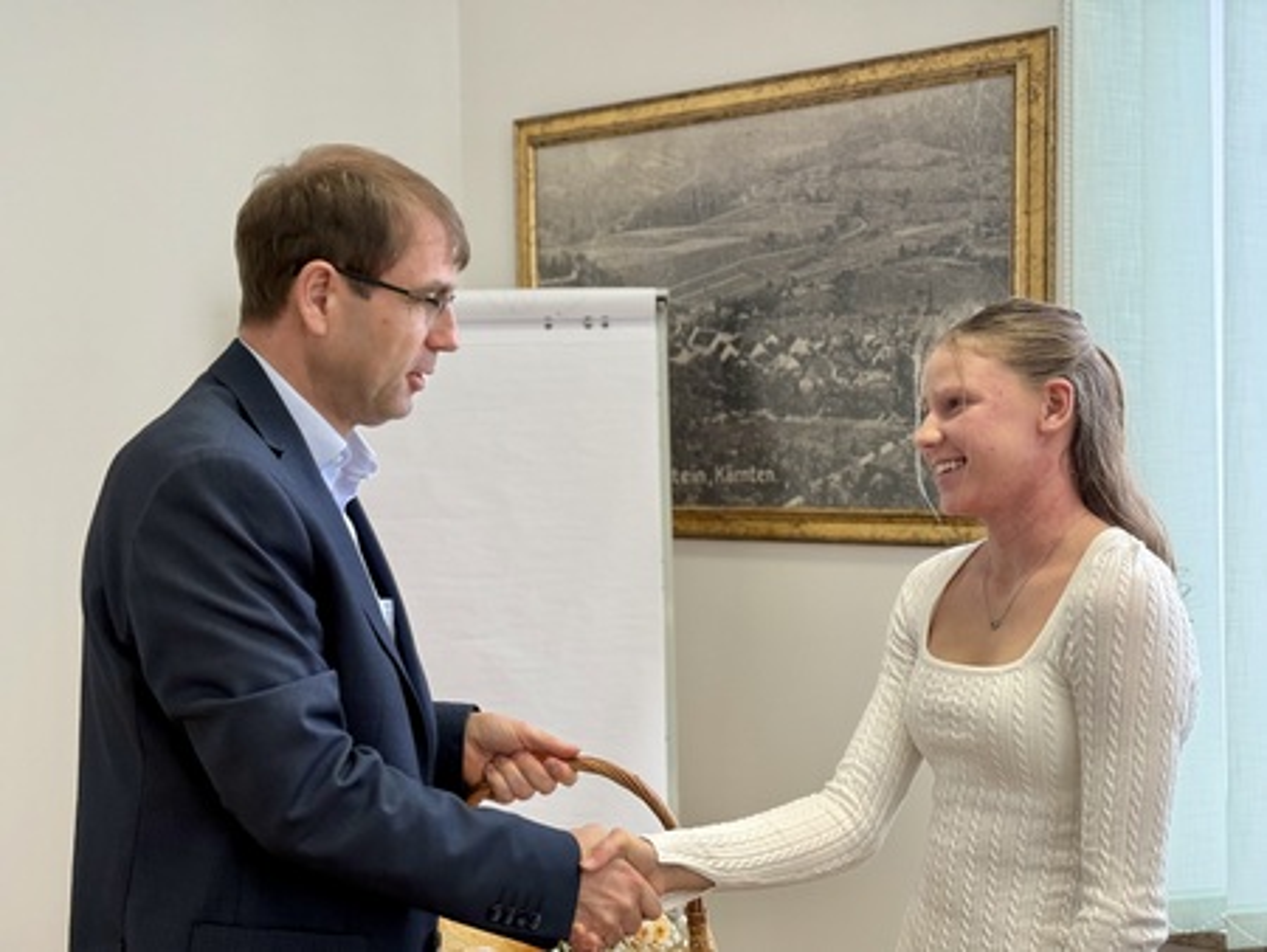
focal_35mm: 48
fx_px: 1758
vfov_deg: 30.3
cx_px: 634
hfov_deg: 39.6
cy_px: 476
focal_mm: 6.76
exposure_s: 1/100
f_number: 1.78
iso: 100
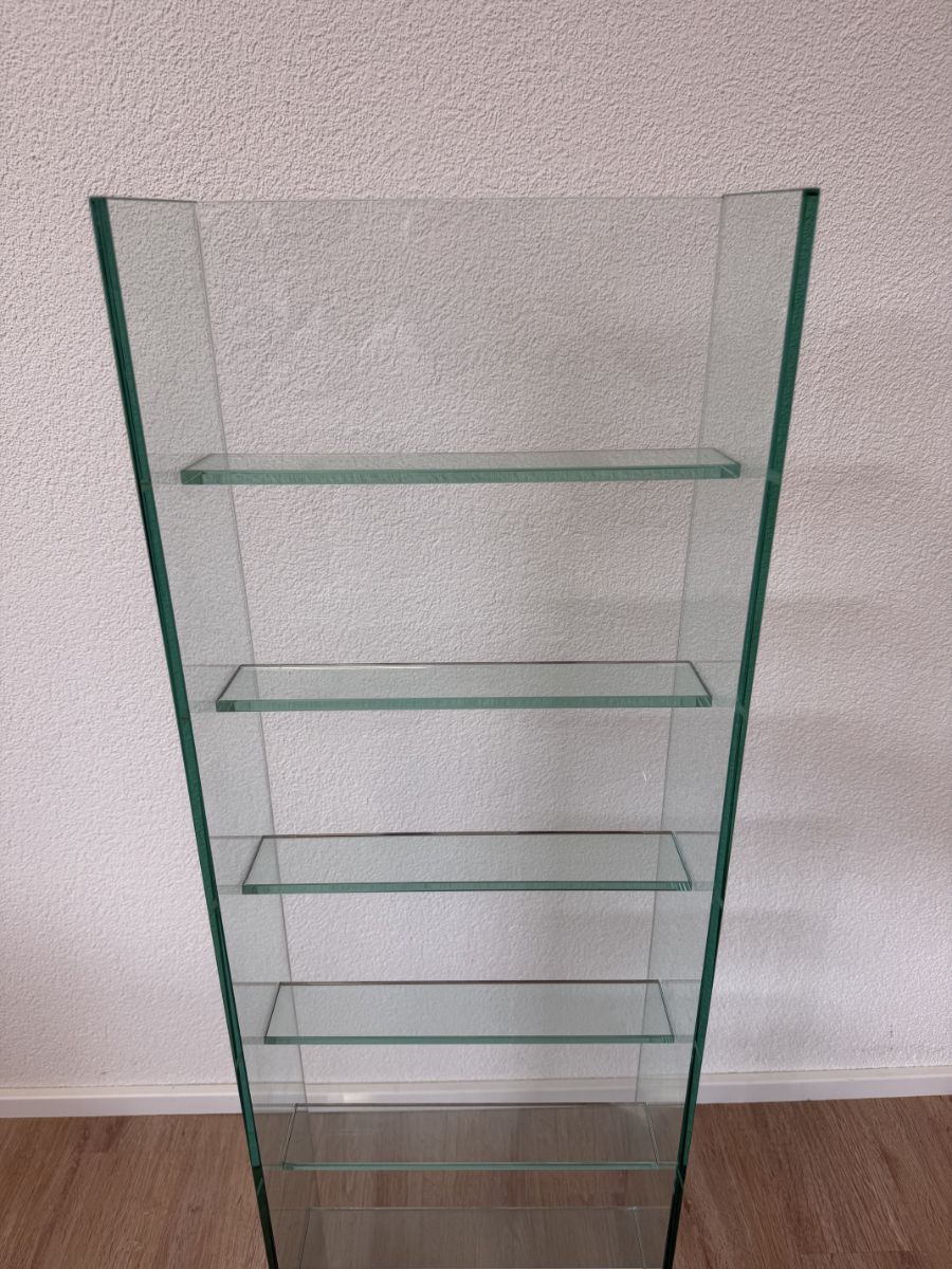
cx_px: 476
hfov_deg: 56.8
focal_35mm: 24
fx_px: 880
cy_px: 634
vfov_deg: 71.6
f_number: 1.8
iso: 64
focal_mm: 6.8
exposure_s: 1/166
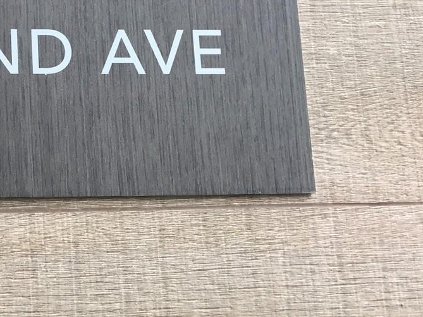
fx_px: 818
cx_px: -73
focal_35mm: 67
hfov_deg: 26.1
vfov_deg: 21.4
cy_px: 29
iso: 20
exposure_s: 1/234
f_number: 1.8
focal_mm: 3.99
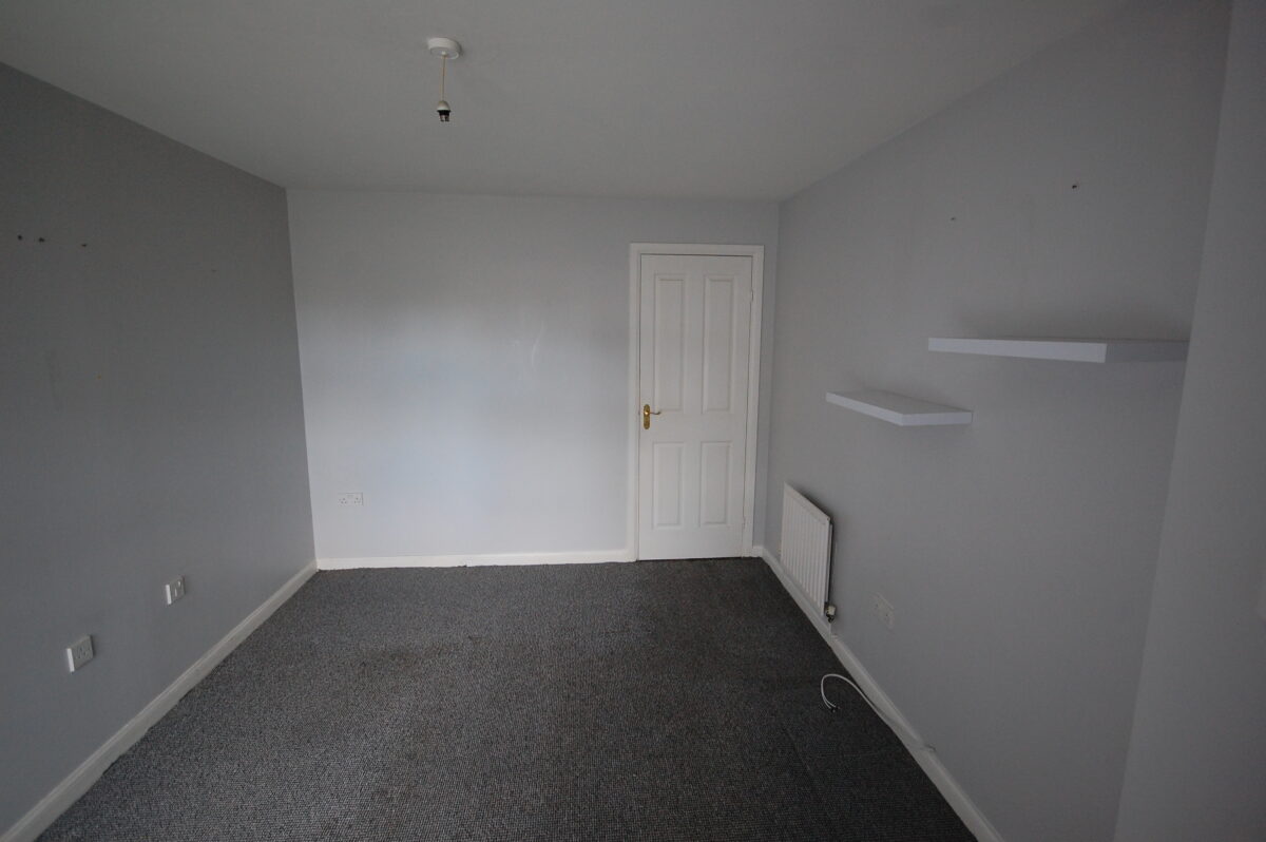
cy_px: 421
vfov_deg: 69.6
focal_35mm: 17
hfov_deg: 92.5
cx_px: 633
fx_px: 606
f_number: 4.5
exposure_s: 1/60
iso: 800
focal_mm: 11.5
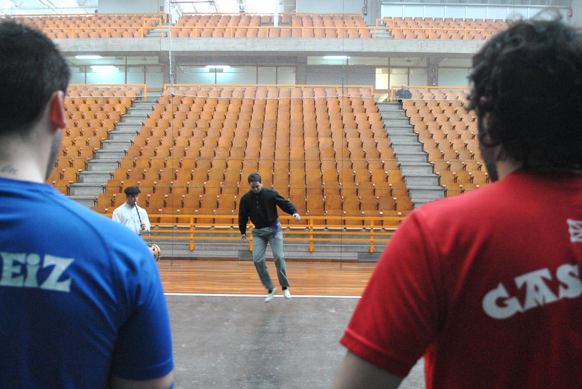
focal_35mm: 37
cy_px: 218
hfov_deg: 51.8
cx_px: 270
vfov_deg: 36.0
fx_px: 599
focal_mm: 18
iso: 800
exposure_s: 1/50
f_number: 3.5
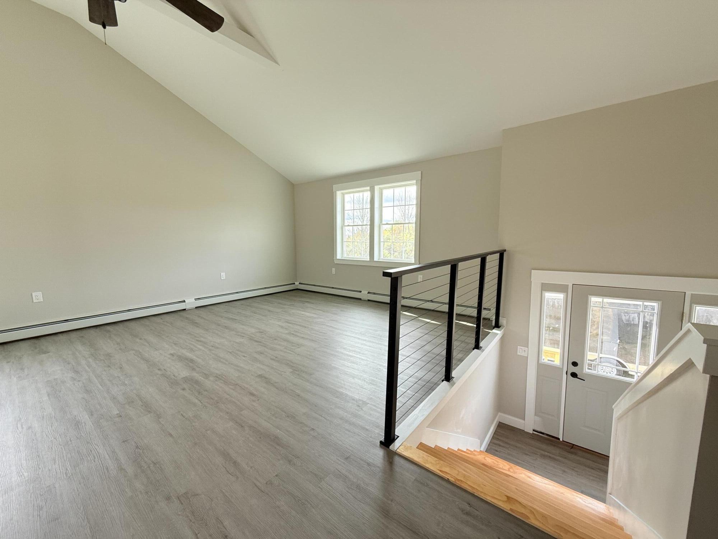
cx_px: 359
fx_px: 290
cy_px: 270
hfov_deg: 102.1
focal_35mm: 14
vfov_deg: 85.7
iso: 80
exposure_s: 1/99
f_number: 2.2
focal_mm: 2.22
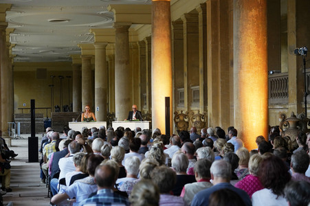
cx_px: 155
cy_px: 103
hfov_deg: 23.9
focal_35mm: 85
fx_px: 731
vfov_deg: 16.0
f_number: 4.5
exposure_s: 1/640
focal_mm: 85
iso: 1600
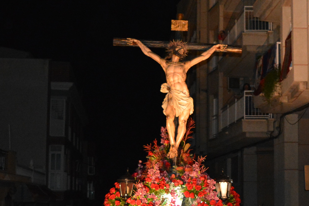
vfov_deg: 20.8
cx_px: 239
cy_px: 144
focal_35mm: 65
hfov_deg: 30.3
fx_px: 558
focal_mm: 18
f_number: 3.5
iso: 3200
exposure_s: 1/60
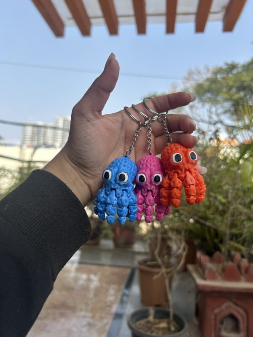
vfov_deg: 67.3
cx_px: 126
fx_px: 253
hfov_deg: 53.1
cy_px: 168
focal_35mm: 26
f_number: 1.5
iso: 50
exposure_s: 1/2299
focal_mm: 5.7
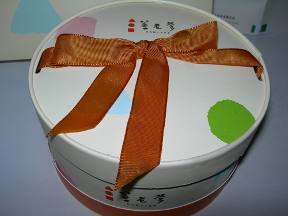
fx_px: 316
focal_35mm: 38
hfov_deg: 49.0
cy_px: 108
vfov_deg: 37.7
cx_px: 144
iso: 50
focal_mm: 7.8
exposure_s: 1/60.1
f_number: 4.8
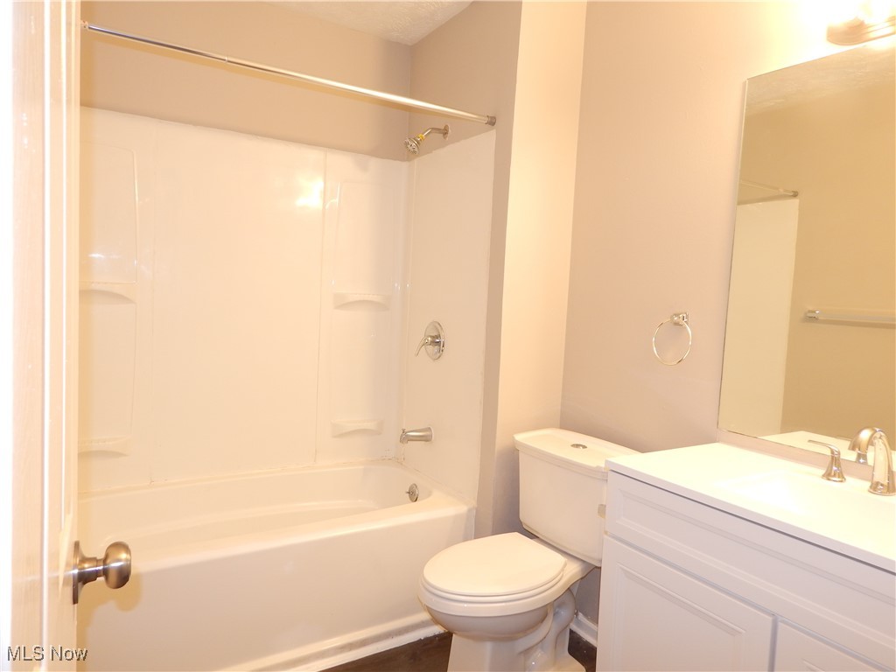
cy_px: 336
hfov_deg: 73.9
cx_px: 448
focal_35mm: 23
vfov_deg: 58.9
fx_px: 595
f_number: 3
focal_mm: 4
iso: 125
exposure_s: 1/30
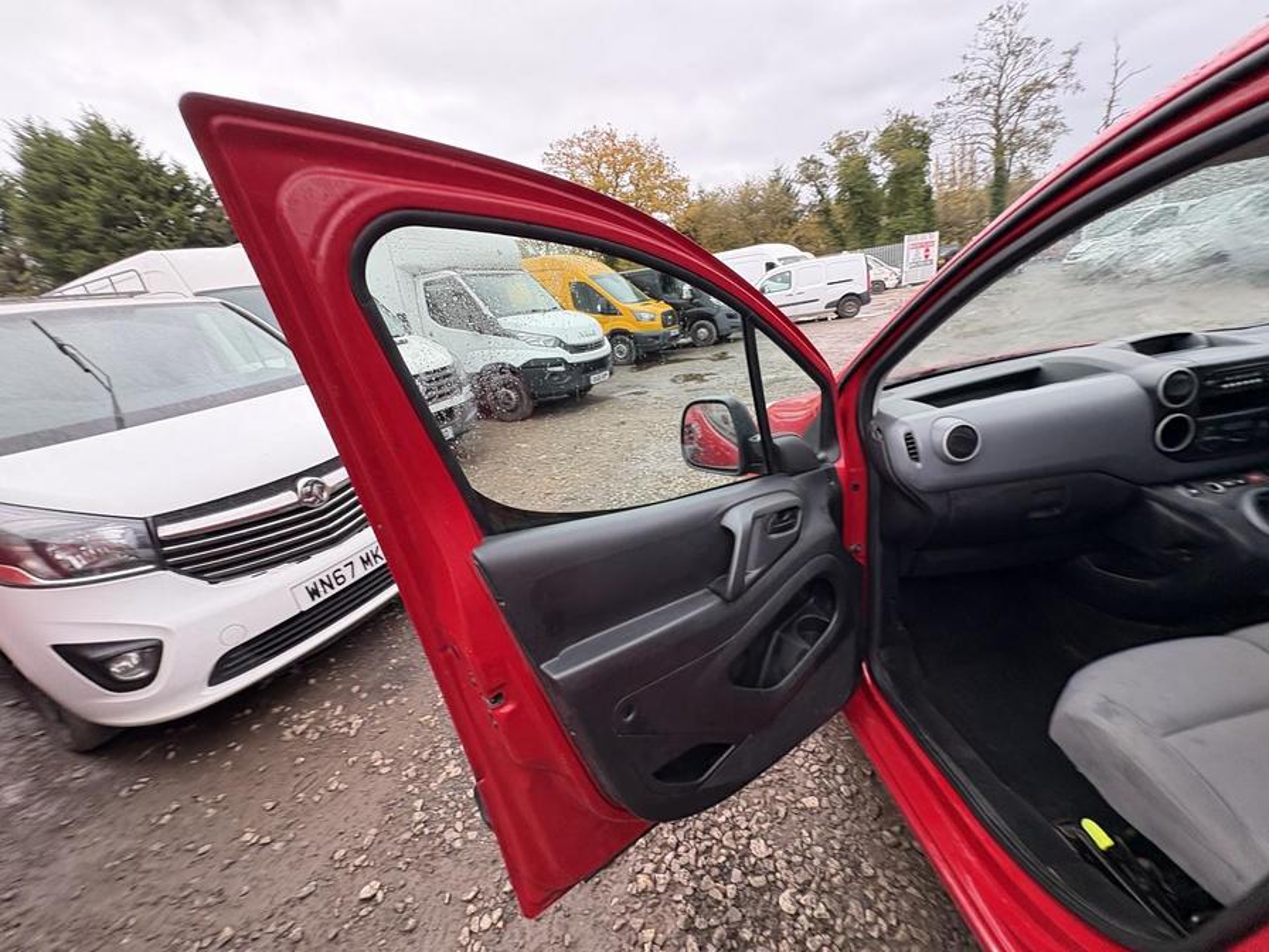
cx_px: 634
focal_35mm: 14
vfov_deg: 85.7
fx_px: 513
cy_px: 476
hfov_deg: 102.1
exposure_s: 1/99
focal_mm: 2.22
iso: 125
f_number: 2.2
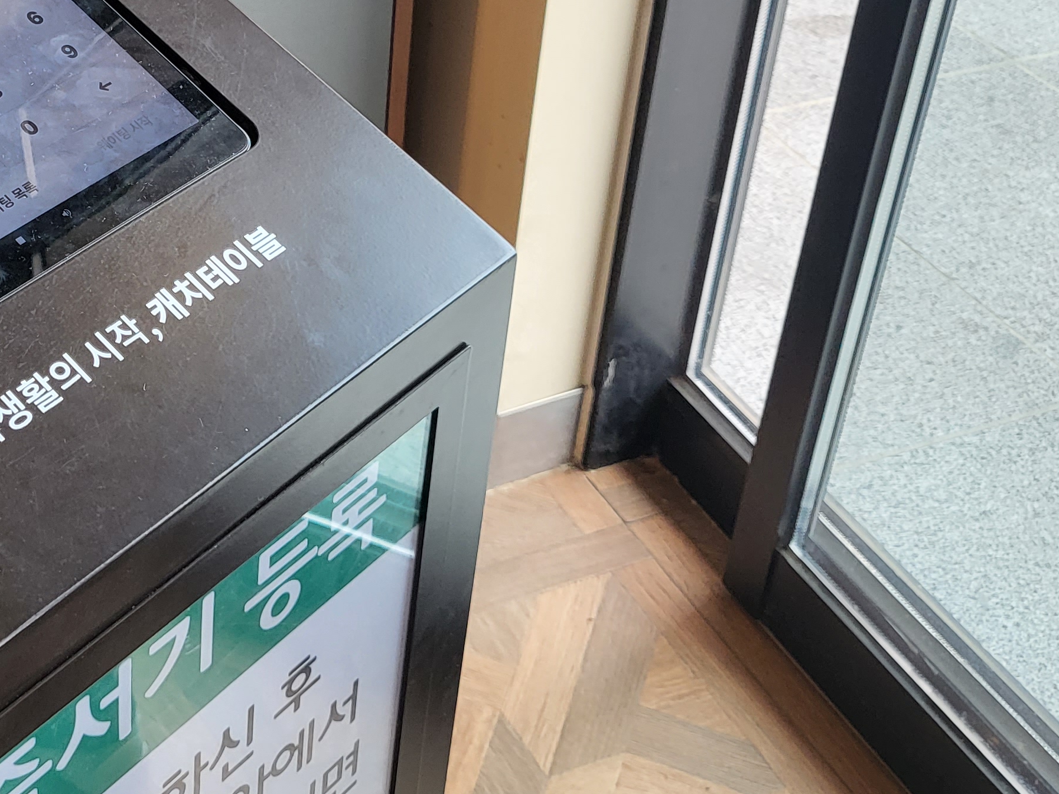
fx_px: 1775
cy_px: 80
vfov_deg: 24.5
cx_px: 64
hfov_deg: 31.3
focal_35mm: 58
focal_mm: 4.25
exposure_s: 1/120
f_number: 1.8
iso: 64
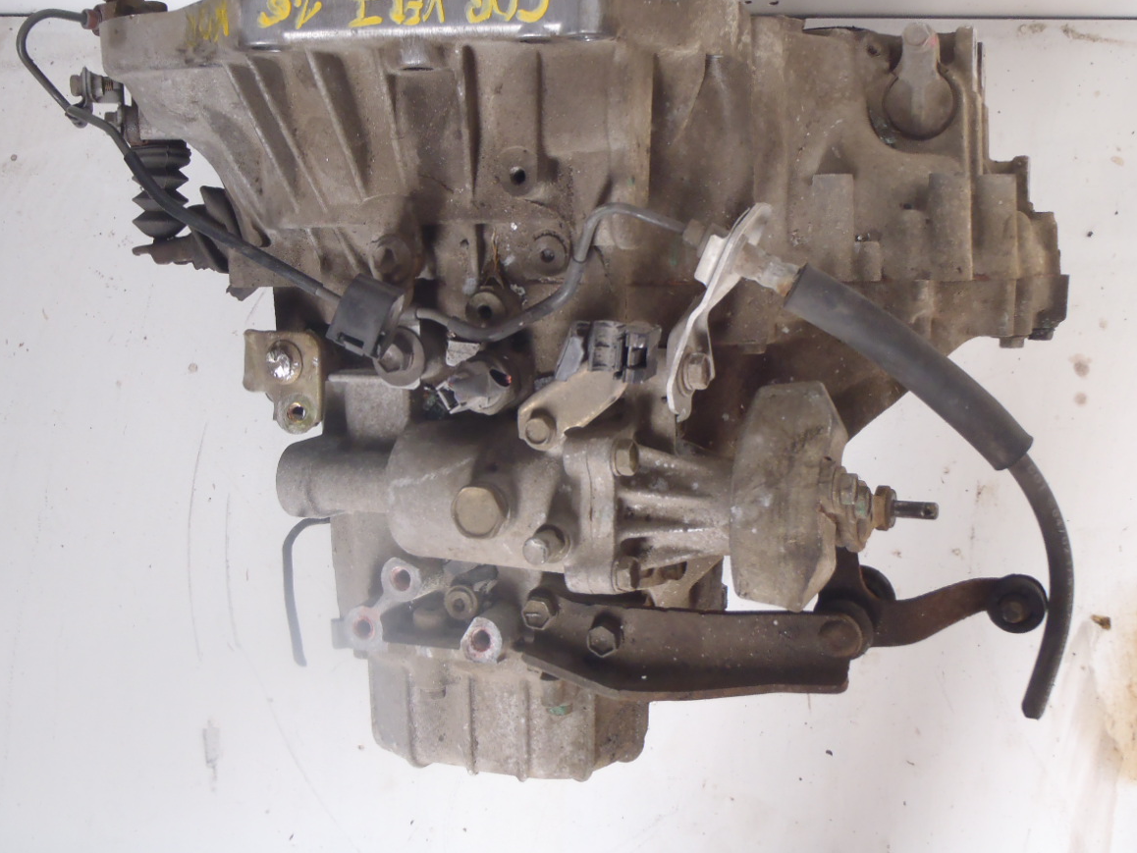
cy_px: 383
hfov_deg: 44.8
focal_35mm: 42
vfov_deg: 34.3
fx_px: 1380
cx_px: 572
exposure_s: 1/30
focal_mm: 6.83
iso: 200
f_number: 4.6
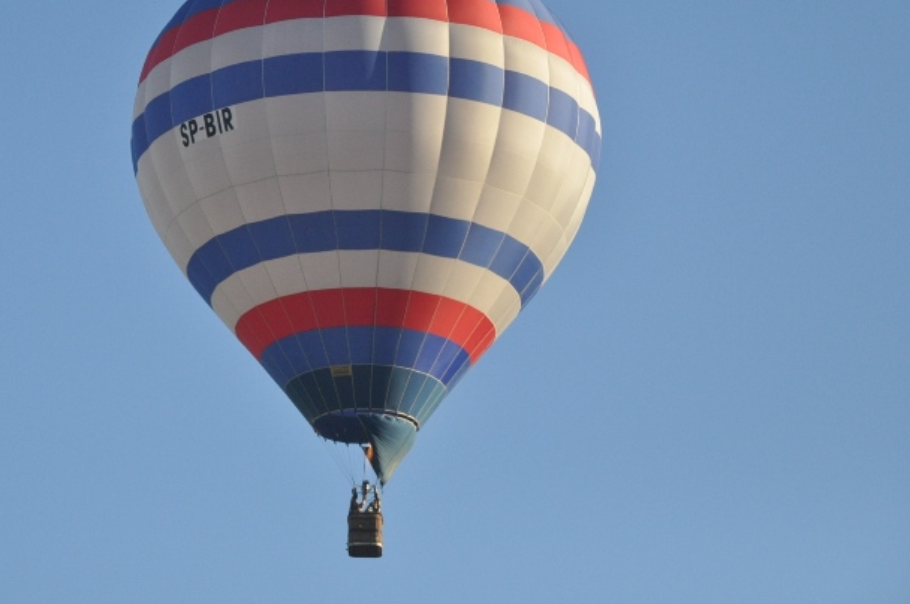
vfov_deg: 8.2
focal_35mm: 168
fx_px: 4233
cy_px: 241
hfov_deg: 12.3
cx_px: 364
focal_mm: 85
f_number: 5.6
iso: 800
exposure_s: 1/2500
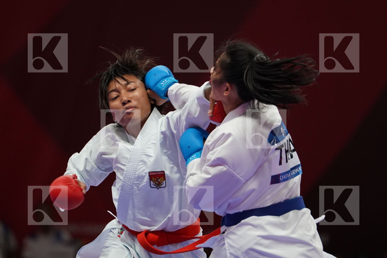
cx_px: 194
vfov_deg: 3.3
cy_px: 129
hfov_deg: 4.9
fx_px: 4515
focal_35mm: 420
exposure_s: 1/1000
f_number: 4
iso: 2500
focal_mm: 280
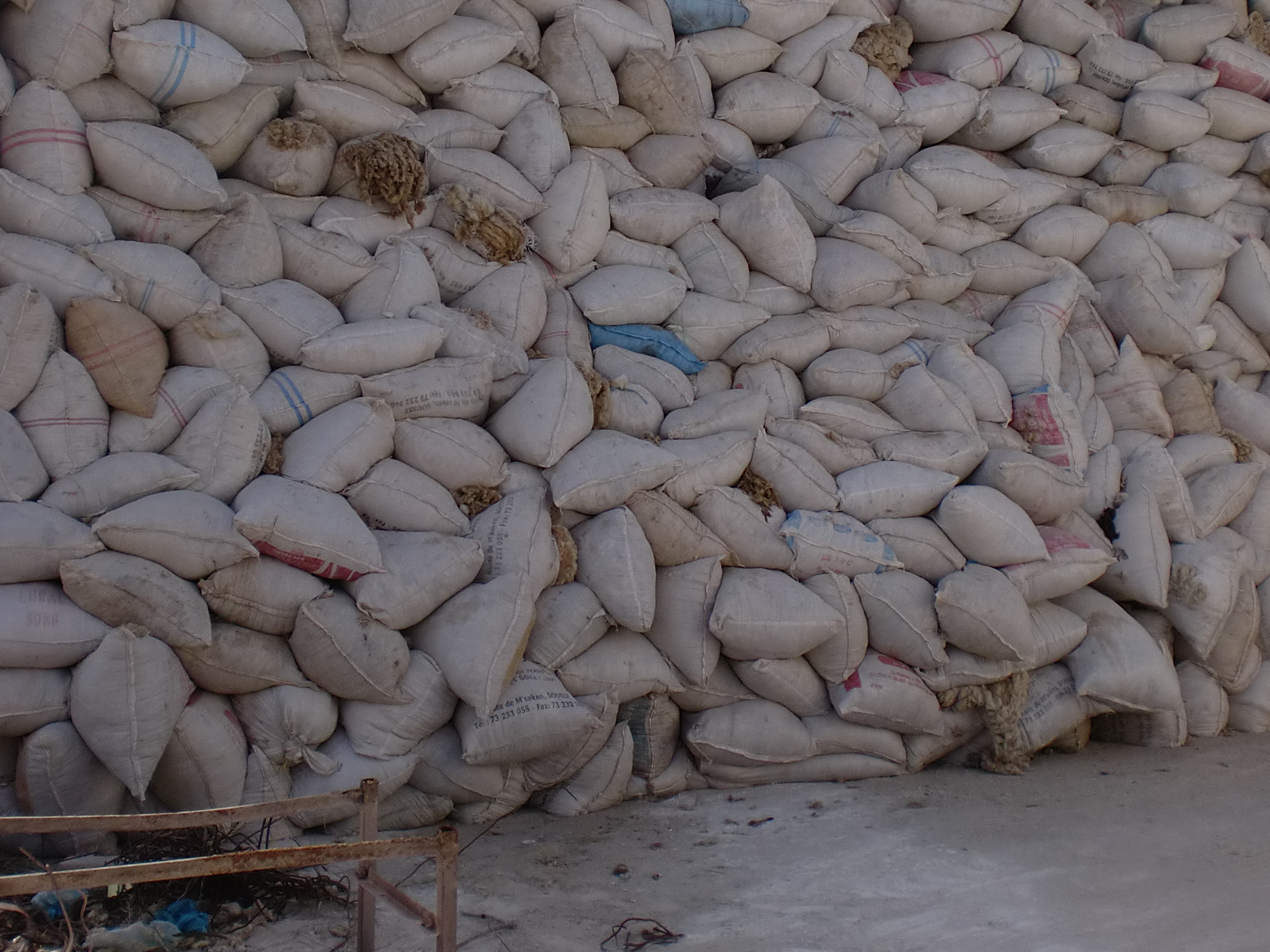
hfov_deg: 36.0
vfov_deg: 27.5
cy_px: 396
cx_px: 779
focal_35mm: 53
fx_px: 1944
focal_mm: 6.3
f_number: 3.1
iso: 64
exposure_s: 1/1000
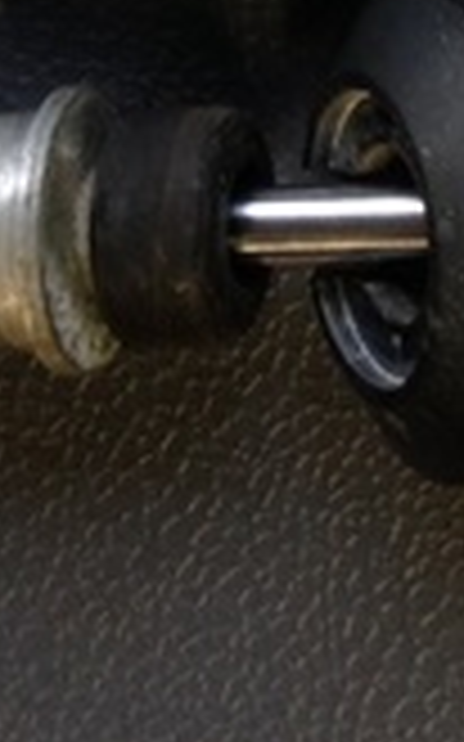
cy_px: -108
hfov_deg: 8.4
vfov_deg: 14.2
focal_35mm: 144
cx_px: 1063
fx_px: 2916
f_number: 2.4
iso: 100
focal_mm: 4.28
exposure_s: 1/20
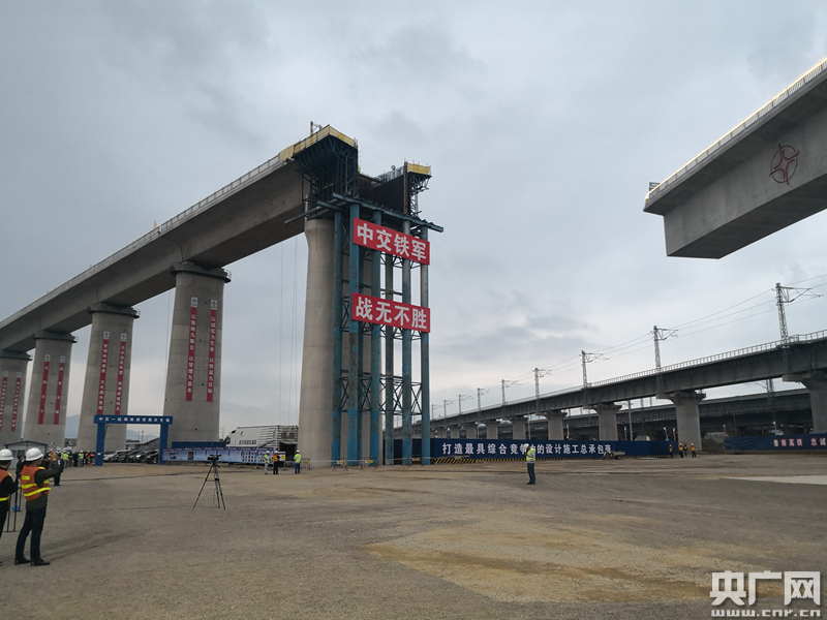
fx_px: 645
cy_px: 310
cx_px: 414
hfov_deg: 65.3
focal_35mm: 27
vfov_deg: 51.4
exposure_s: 1/50
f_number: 1.6
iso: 100
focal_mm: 3.95
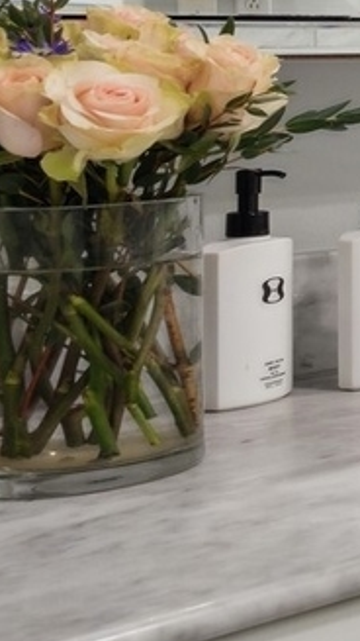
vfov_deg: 24.9
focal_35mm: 83
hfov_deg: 8.0
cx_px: 1471
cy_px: 67
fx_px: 1408
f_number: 8
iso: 320
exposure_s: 1/10
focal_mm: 16
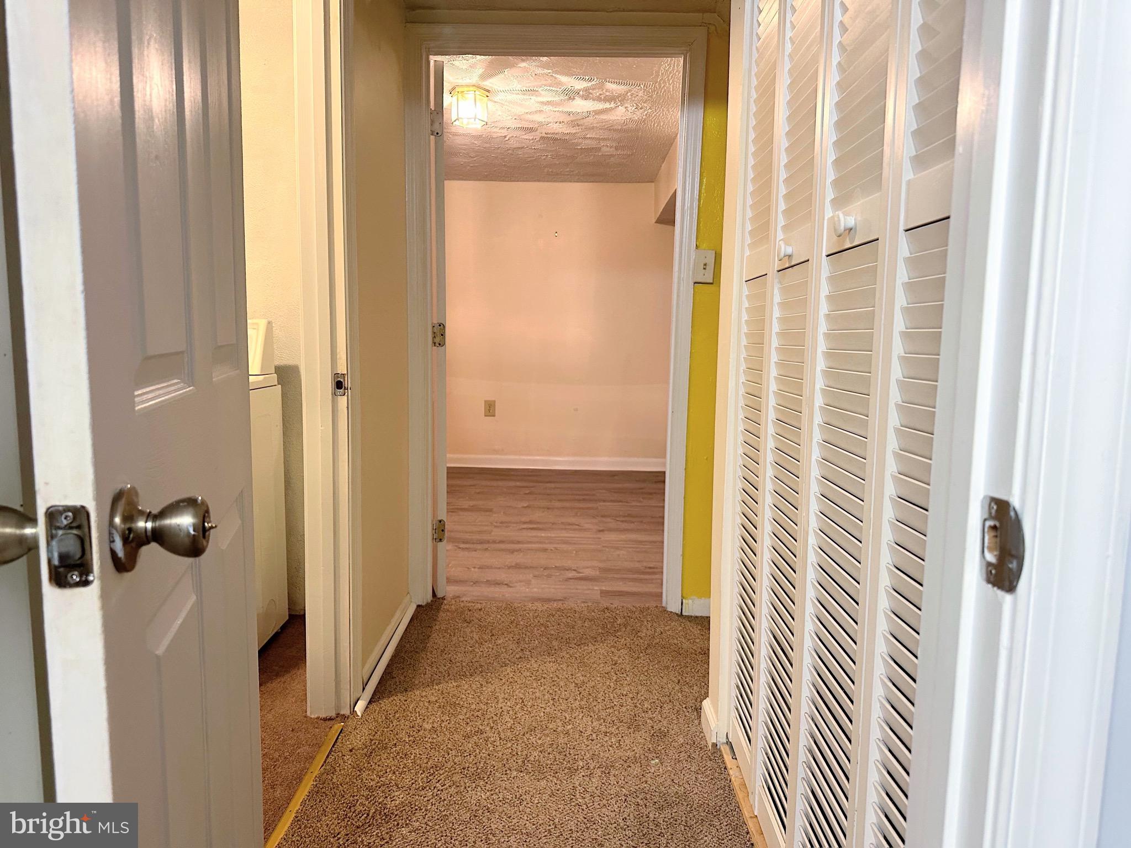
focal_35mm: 24
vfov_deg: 56.8
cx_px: 566
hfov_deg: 71.6
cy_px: 424
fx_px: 784
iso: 400
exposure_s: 1/60
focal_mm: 6.86
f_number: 1.78
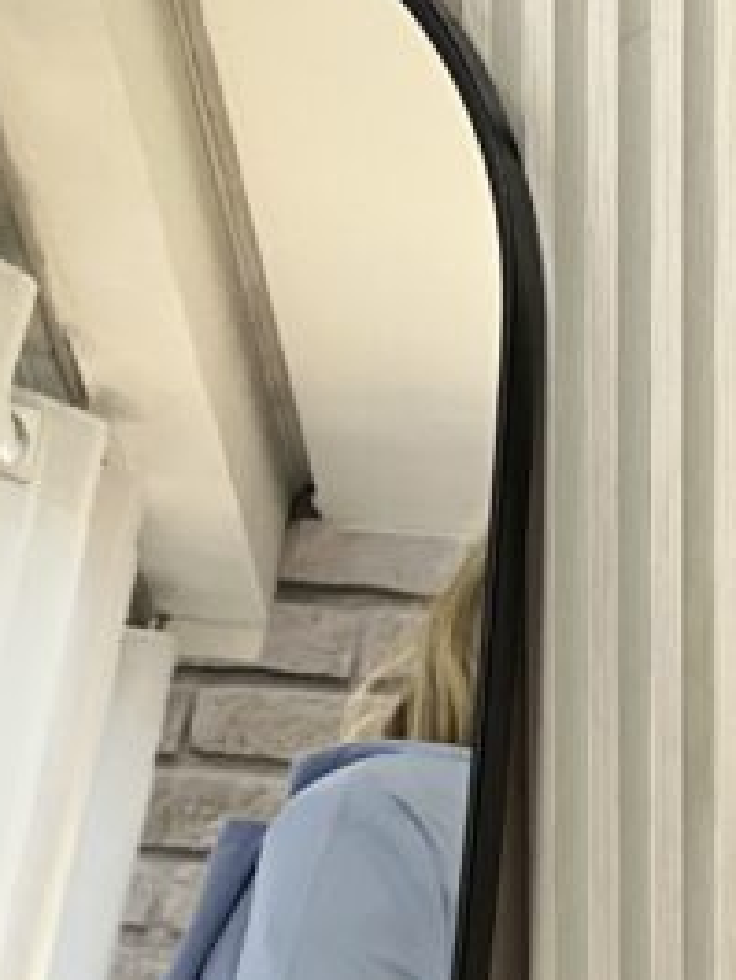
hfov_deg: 5.4
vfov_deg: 7.3
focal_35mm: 271
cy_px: 1100
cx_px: -499
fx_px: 7676
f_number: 2.8
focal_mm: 9
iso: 64
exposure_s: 1/120
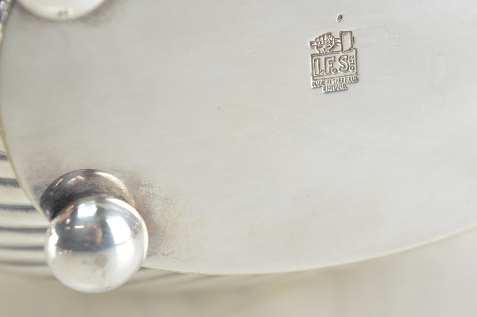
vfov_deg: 10.7
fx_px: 1691
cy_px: 73
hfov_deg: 16.0
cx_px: 337
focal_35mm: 128
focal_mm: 55
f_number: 6.3
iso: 800
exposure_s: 1/80
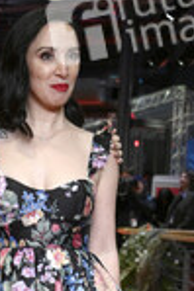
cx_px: -31
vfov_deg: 12.1
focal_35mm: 167
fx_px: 1353
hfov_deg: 8.1
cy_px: 312
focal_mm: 62
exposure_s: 1/250
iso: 5000
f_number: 5.6
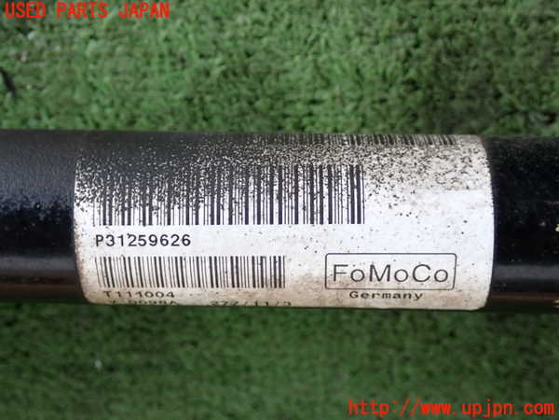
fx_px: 937
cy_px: 210
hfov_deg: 33.2
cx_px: 280
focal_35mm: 58
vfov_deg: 25.2
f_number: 3.5
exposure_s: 1/100
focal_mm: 10.35
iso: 200
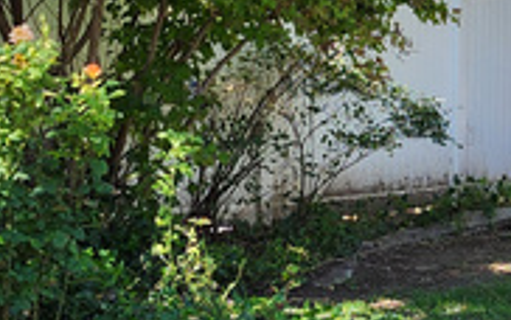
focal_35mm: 137
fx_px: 1909
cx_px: 525
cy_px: 126
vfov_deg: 9.6
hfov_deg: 15.0
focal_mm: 6.4
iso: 12
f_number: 1.8
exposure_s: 1/206
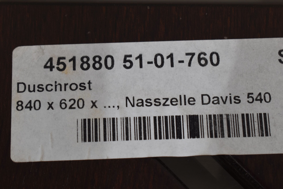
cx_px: 142
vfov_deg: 17.5
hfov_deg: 26.0
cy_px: 94
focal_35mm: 78
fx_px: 613
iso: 360
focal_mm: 52
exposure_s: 1/60
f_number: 8
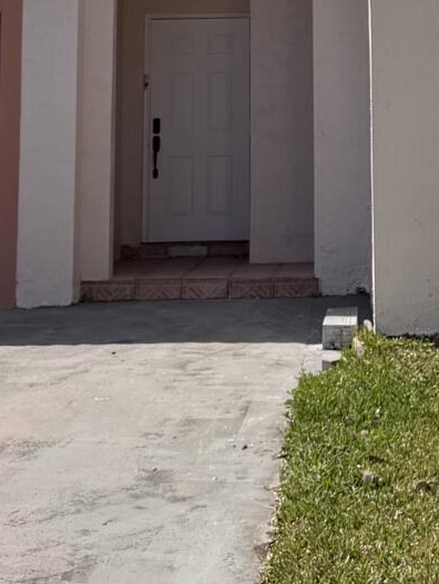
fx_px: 1537
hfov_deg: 16.1
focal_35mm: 91
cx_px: 365
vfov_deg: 20.3
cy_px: -92
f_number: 1.78
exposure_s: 1/6711
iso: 80
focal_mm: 6.76
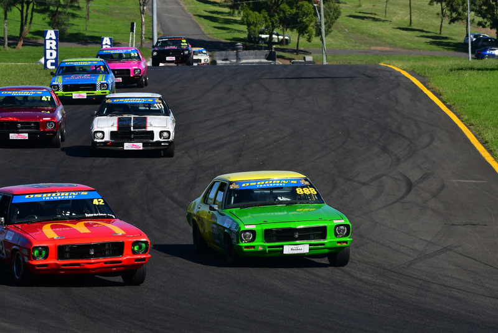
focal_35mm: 300
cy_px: 166
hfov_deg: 6.9
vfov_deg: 4.6
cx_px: 249
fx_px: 4151
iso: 400
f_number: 13
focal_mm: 200
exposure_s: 1/640
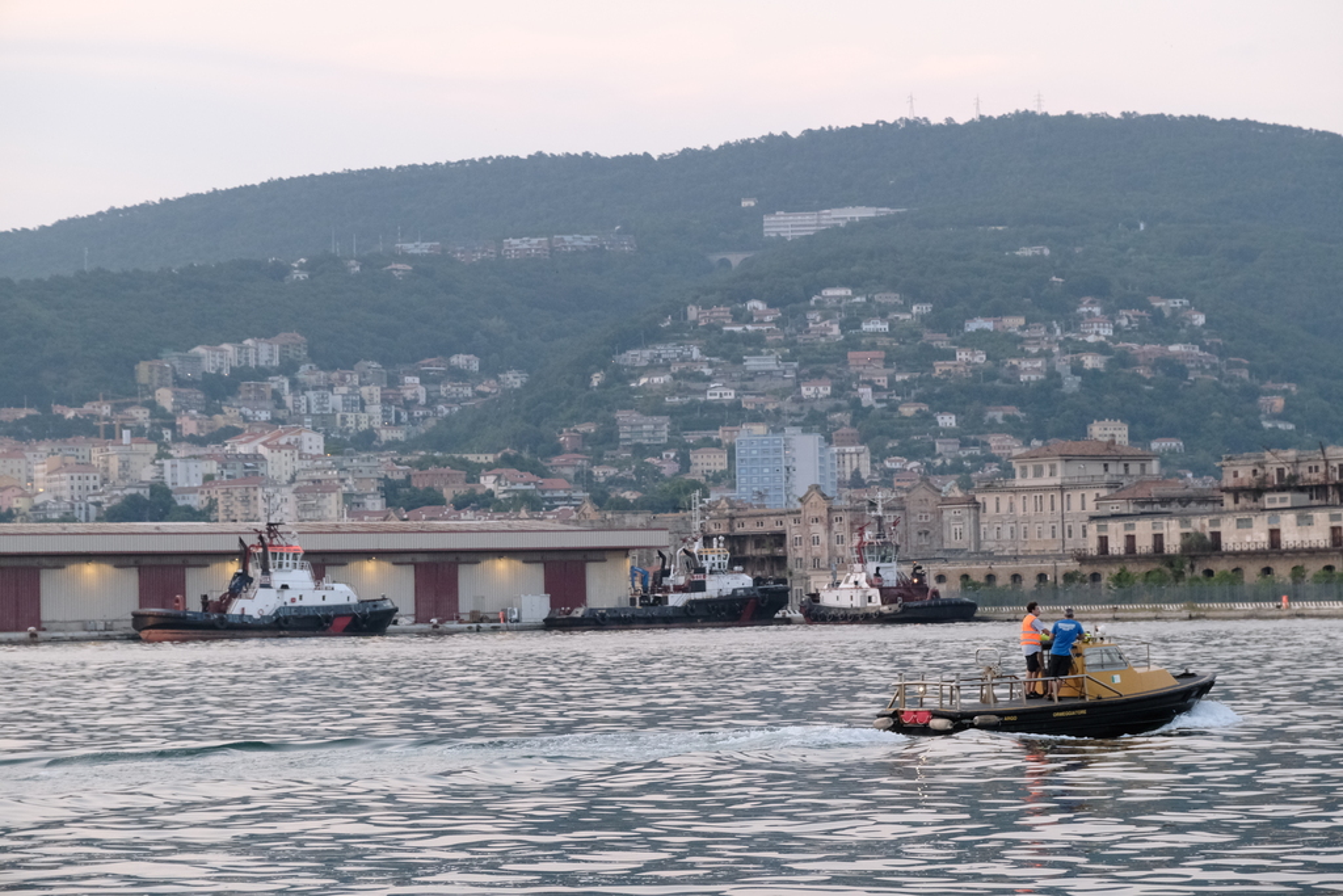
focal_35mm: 105
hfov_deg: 19.5
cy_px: 448
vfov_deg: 13.0
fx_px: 3917
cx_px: 672
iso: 2500
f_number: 5
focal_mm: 70
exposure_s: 1/210
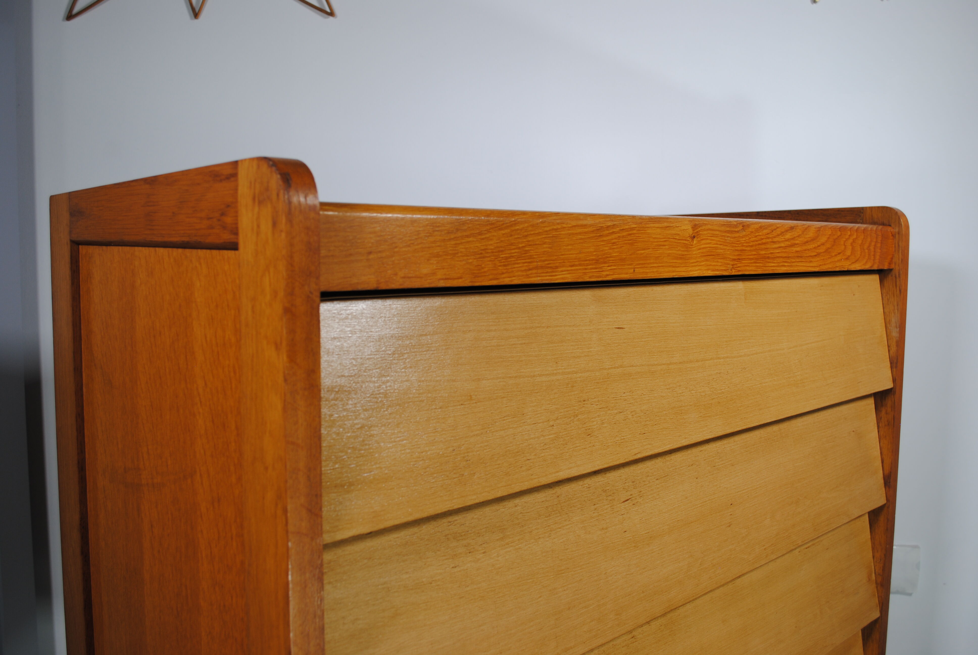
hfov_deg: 57.2
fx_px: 898
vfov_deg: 40.1
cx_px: 489
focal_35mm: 33
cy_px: 328
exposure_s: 1/25
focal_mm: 22
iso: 100
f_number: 5.6
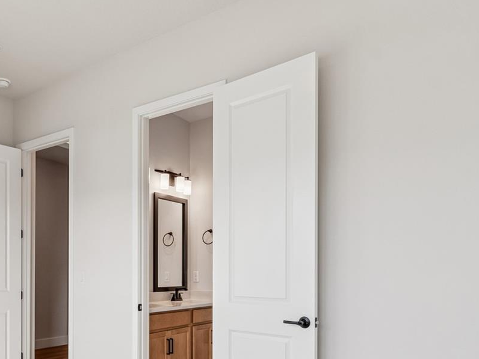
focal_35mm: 29
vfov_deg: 46.2
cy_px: 277
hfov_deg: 59.8
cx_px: 148
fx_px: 401
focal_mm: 10
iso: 100
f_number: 7.1
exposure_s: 1/30
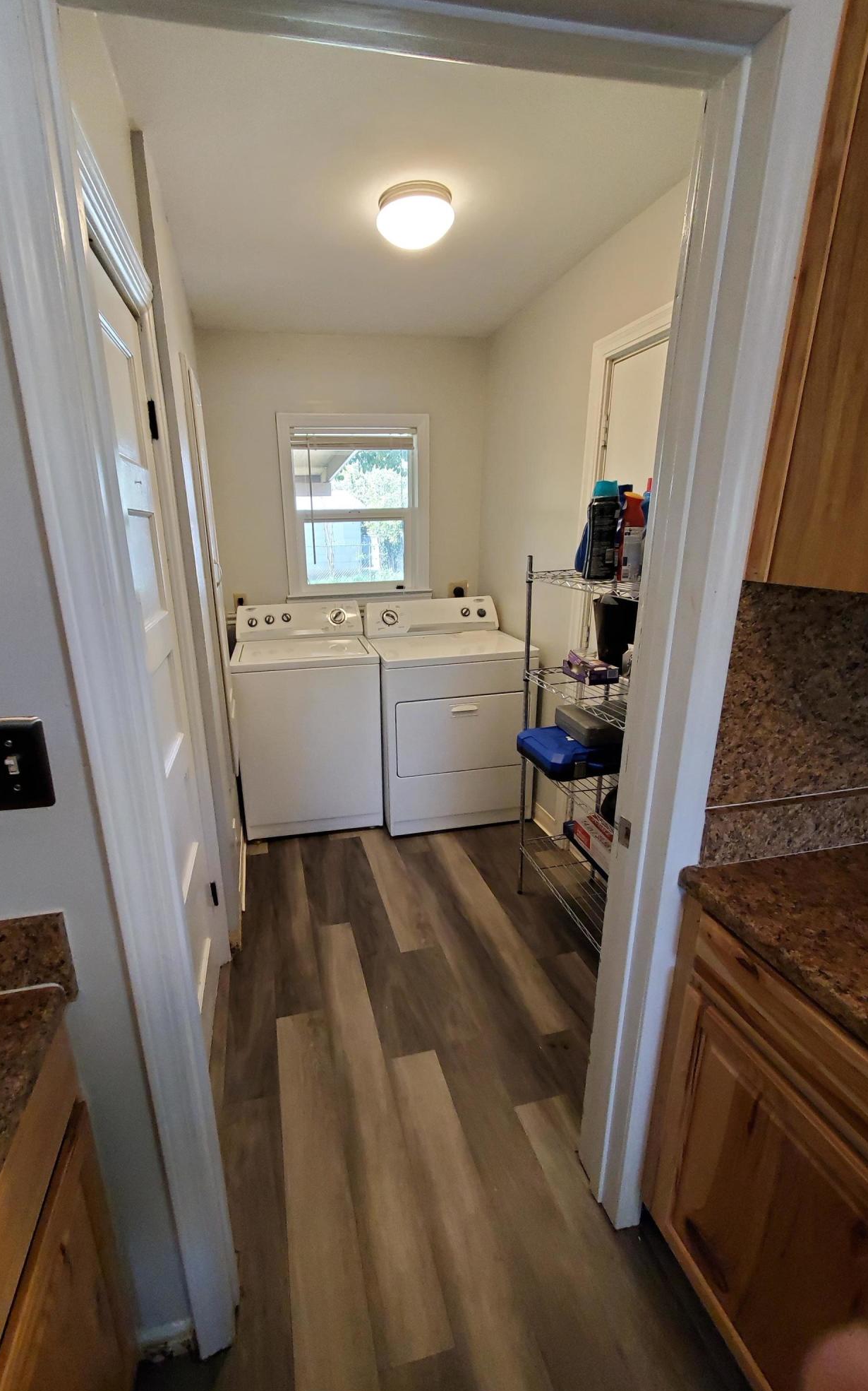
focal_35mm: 14
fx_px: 530
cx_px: 366
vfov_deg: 105.3
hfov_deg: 78.1
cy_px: 694
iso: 400
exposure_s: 1/59
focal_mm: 1.8
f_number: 2.2
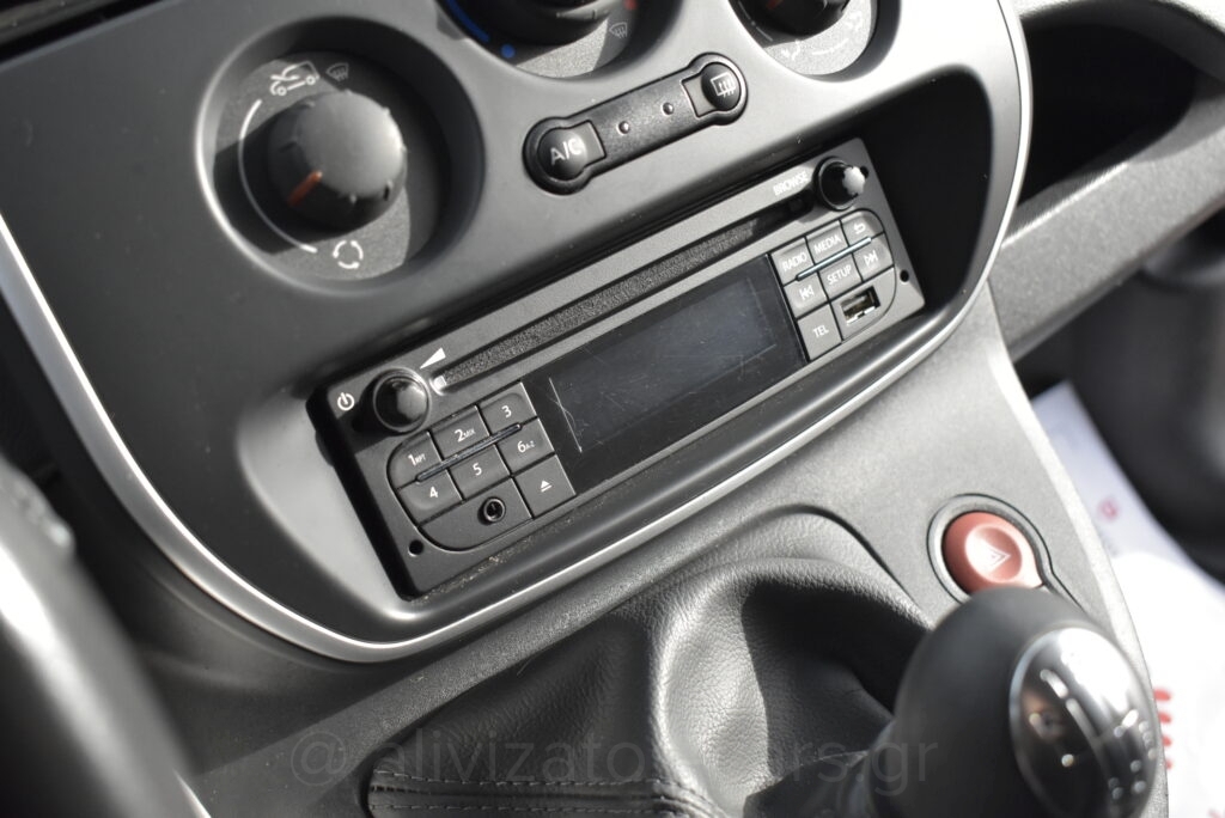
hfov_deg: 47.9
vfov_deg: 33.1
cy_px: 409
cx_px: 612
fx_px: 1379
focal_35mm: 40
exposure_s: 1/1600
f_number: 4
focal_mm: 27
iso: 1600
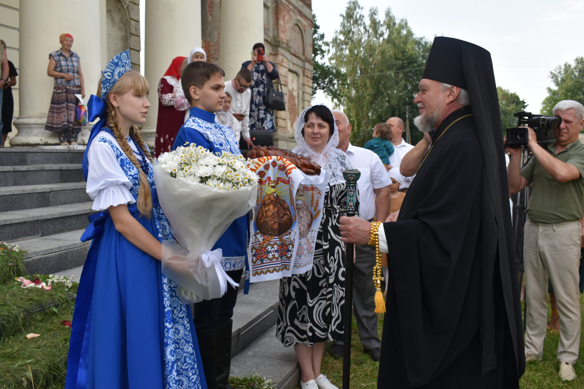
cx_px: 292
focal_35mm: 36
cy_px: 194
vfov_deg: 36.9
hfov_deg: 53.1
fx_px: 584
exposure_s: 1/250
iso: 200
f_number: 7.1
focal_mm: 24
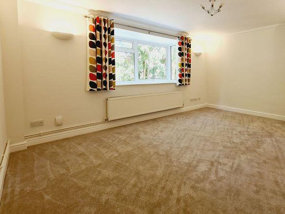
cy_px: 81
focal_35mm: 18
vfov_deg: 70.4
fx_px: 148
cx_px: 188
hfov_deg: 84.9
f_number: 2.2
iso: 80
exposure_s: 1/50
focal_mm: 2.2
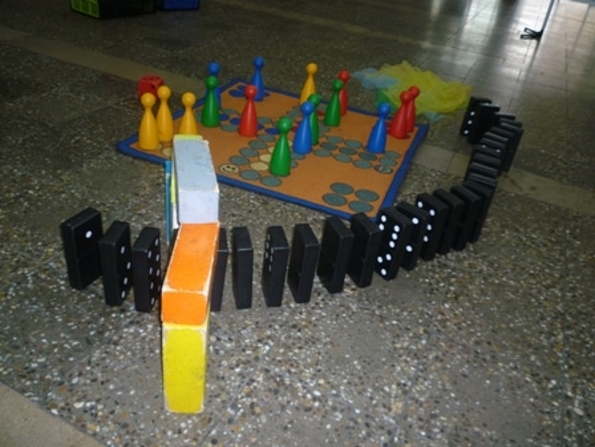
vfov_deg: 48.2
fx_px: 498
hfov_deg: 61.7
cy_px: 224
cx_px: 298
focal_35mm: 29
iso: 125
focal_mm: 5.2
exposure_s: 1/30
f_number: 3.3
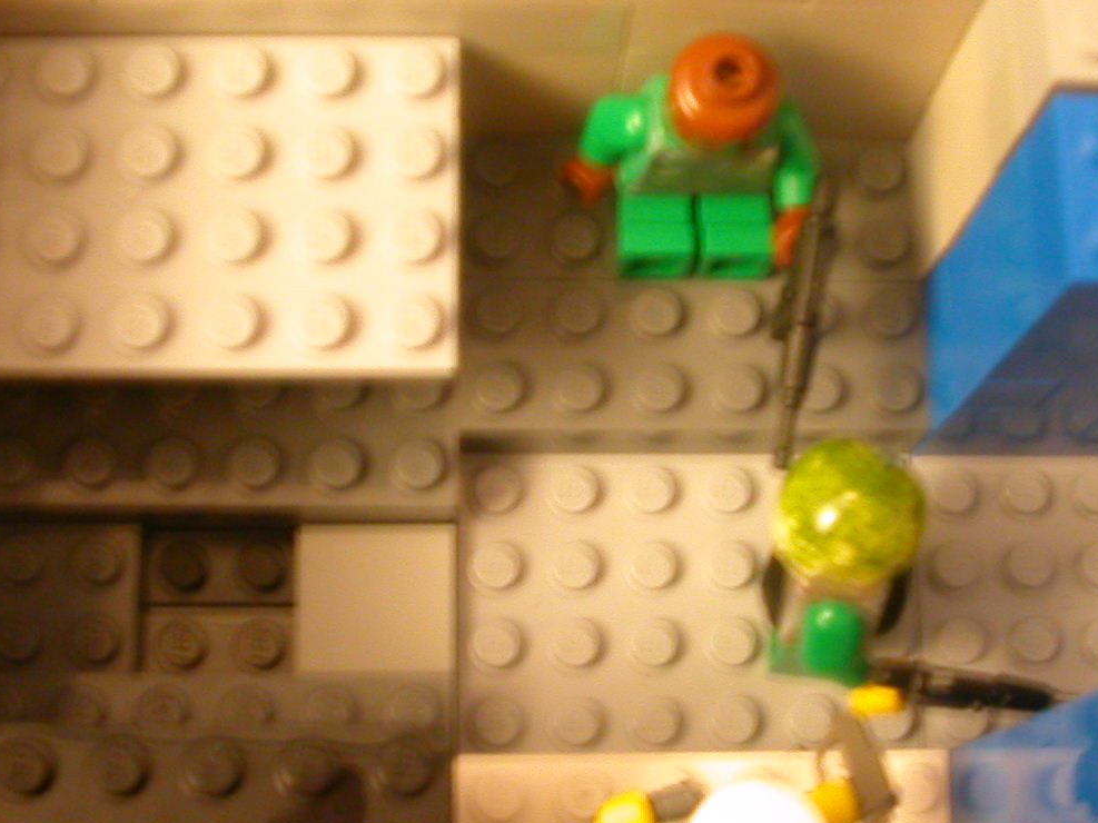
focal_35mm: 60
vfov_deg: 24.3
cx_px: 612
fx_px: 1903
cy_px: 534
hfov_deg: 32.2
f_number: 2.7
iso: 152
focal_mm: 5.6
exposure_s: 1/3.4
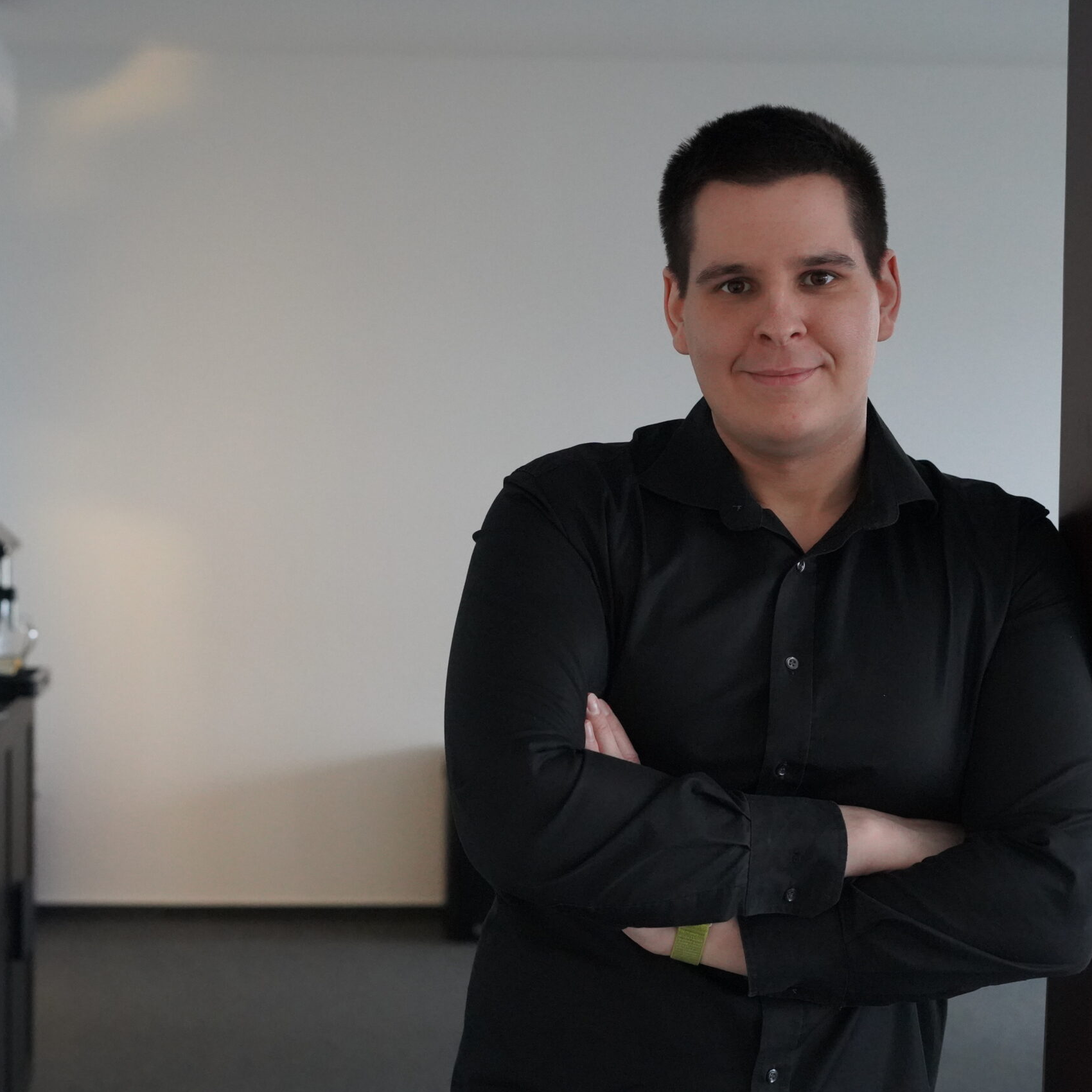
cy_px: 548
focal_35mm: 64
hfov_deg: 26.8
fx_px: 2284
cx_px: 408
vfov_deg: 26.9
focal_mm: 50
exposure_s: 1/160
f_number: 4
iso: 12800
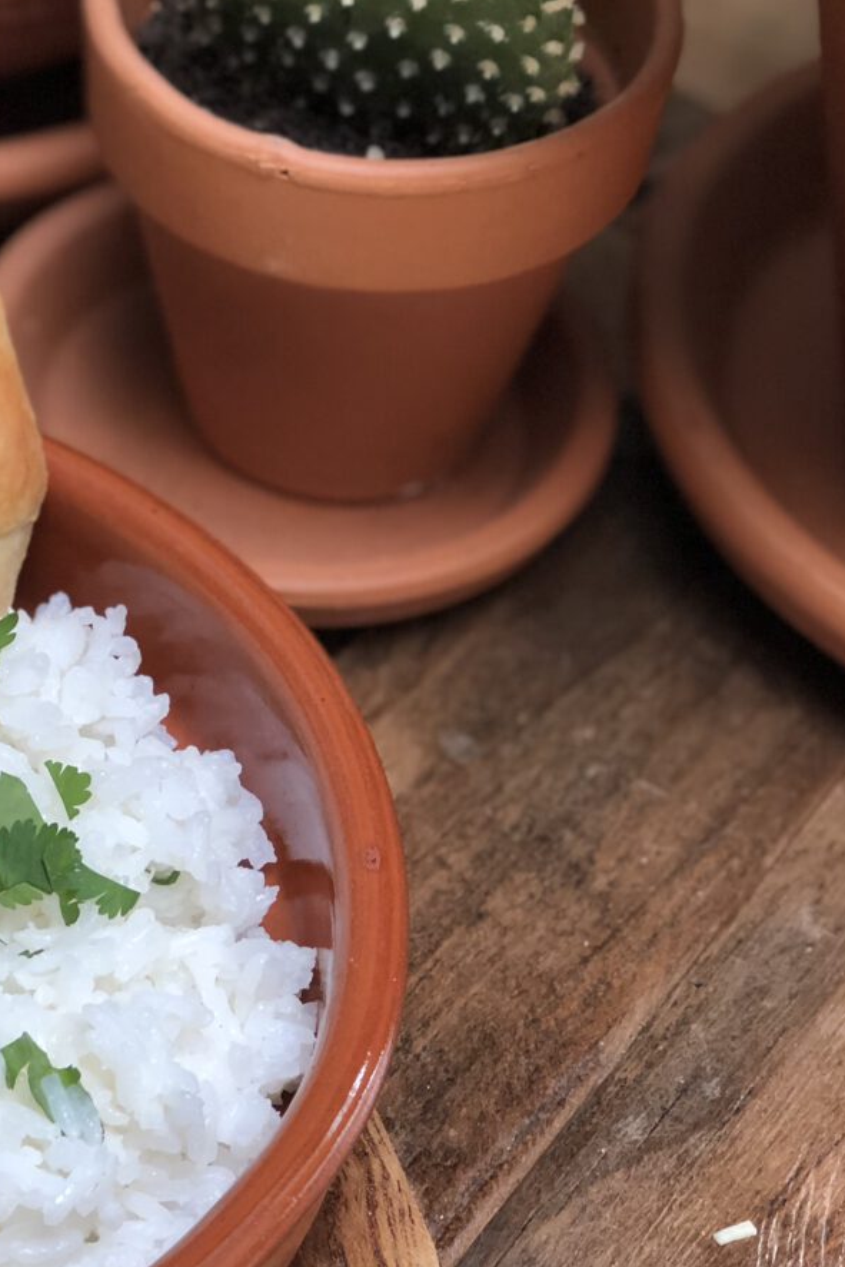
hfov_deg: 12.6
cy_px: 686
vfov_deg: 19.1
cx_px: -37
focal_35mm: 107
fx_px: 3766
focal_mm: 6.6
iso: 64
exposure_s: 1/50
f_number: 2.8
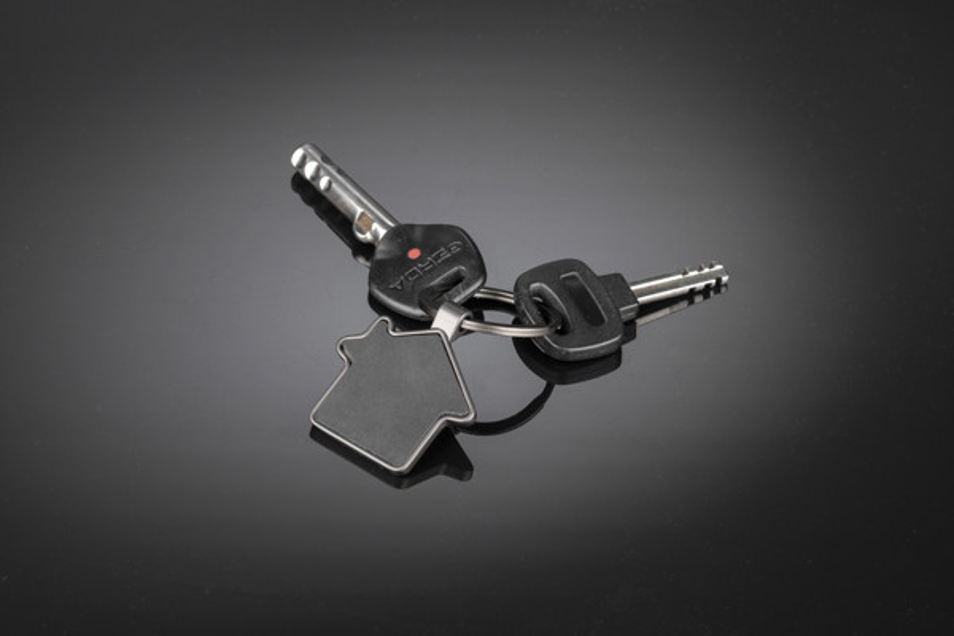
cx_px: 477
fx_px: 3365
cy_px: 318
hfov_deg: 16.1
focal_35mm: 127
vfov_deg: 10.8
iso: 100
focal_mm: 85
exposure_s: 1/125
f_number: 10
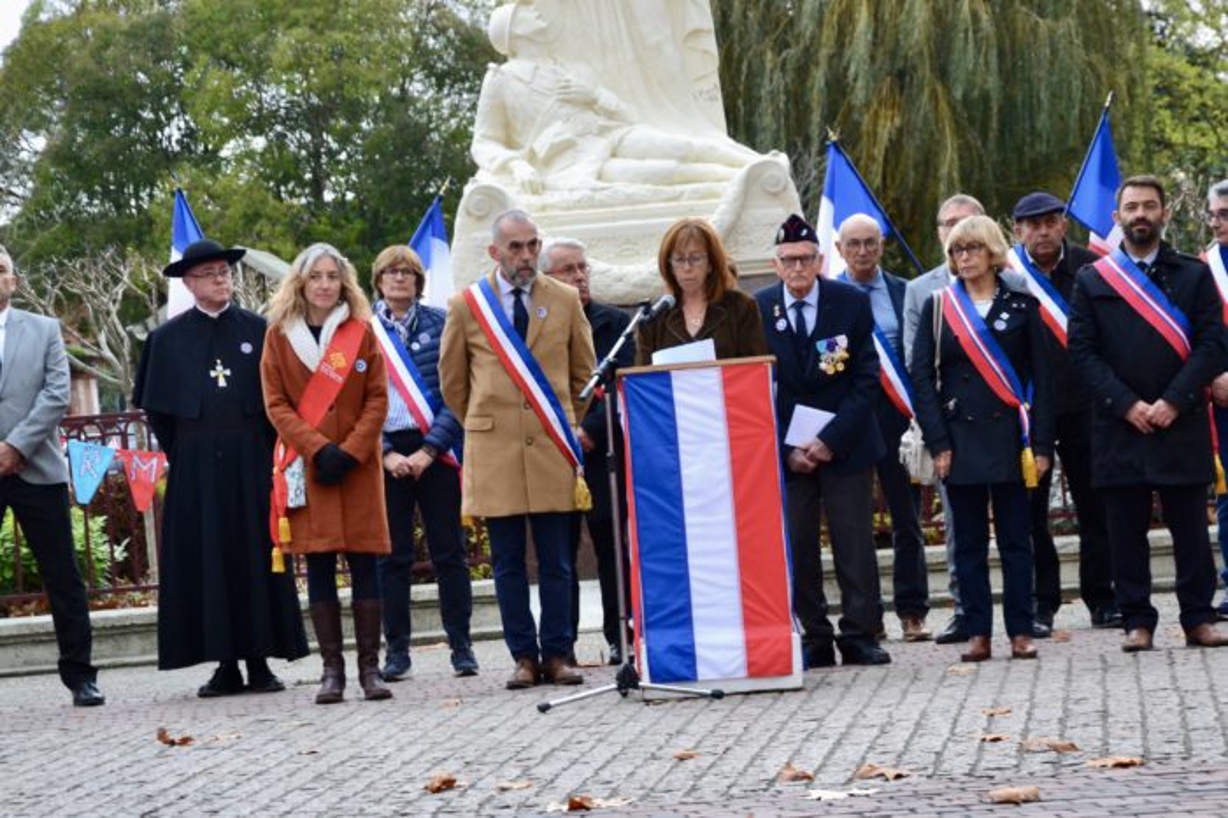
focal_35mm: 120
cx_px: 614
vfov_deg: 11.4
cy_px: 409
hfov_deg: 17.1
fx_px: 4091
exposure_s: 1/30
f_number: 5.3
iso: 800
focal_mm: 80
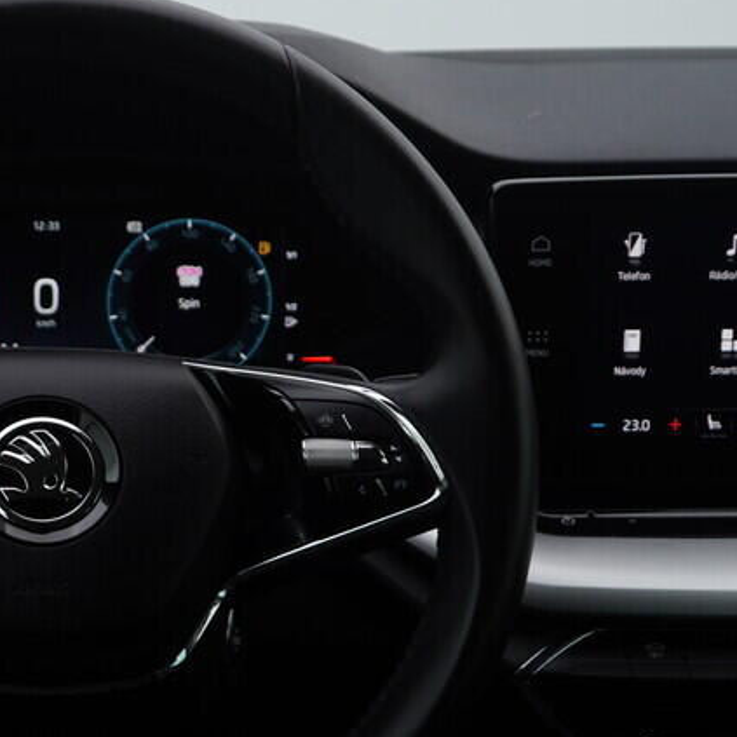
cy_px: 431
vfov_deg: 23.3
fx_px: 1782
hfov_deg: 22.4
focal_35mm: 74
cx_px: -16
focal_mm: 24
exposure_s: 1/80
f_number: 4
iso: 125
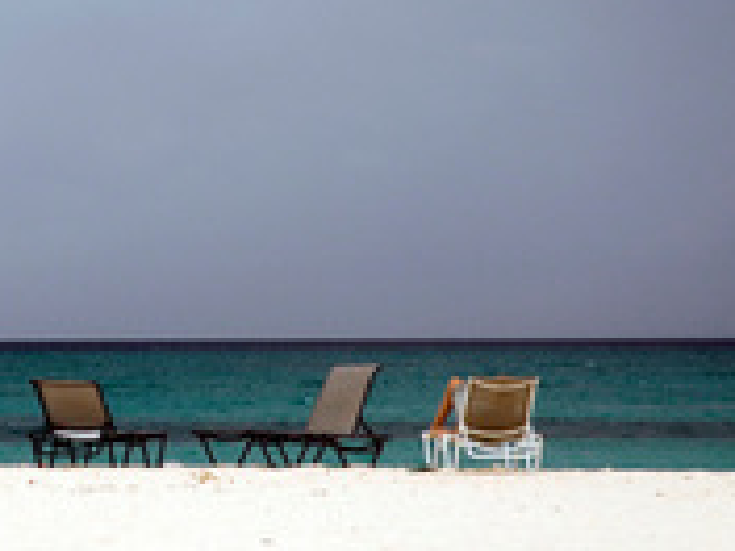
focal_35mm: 264
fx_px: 5606
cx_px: 213
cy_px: 92
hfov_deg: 7.5
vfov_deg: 5.6
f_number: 4.5
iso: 100
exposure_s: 1/250
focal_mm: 70
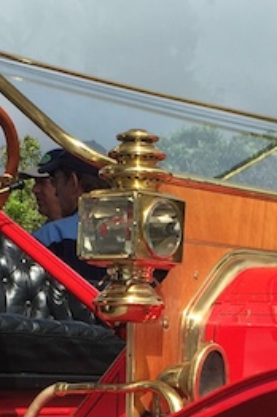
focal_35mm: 118
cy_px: 471
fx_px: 1365
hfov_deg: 11.6
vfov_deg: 16.8
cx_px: 158
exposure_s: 1/1980
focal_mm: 4.15
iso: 32
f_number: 2.2
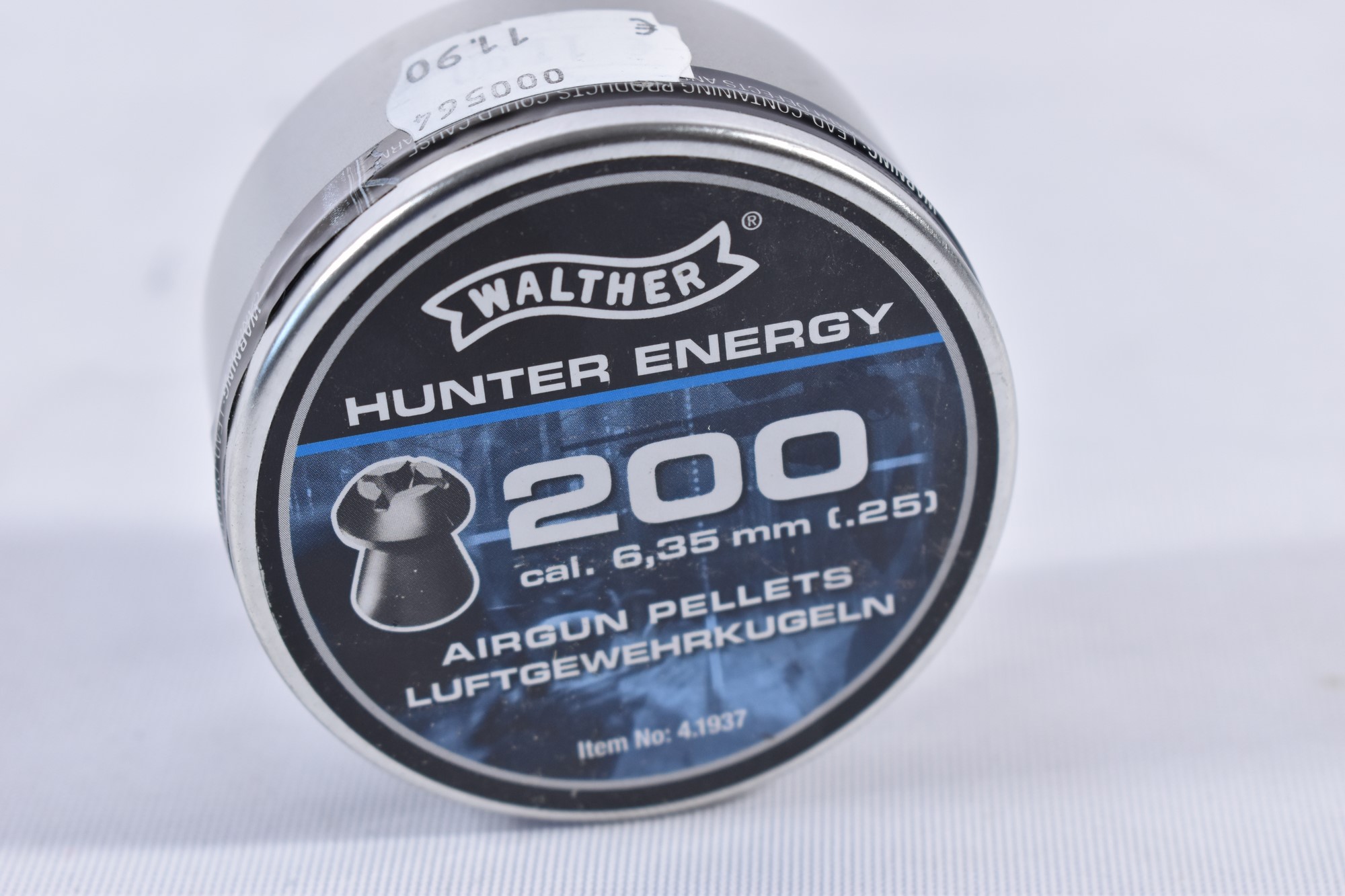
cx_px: 672
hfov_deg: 24.6
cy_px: 448
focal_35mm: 82
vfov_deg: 16.6
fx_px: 3082
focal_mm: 55
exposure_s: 1/50
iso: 640
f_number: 5.6
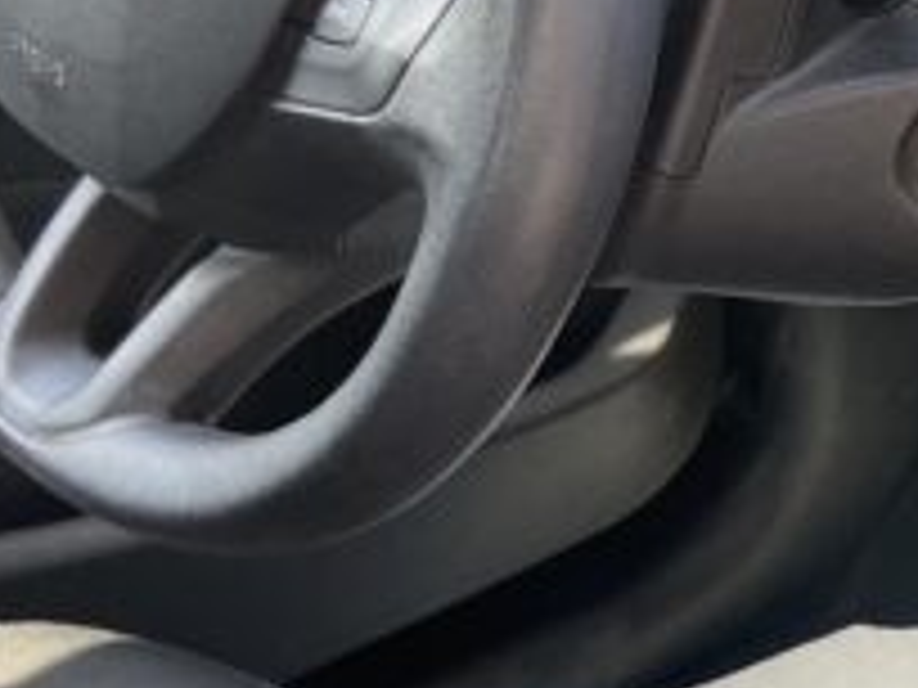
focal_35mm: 102
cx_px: 1170
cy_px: 360
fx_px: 2705
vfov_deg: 14.5
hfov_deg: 18.1
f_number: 1.8
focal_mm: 4.25
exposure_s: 1/121
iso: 80
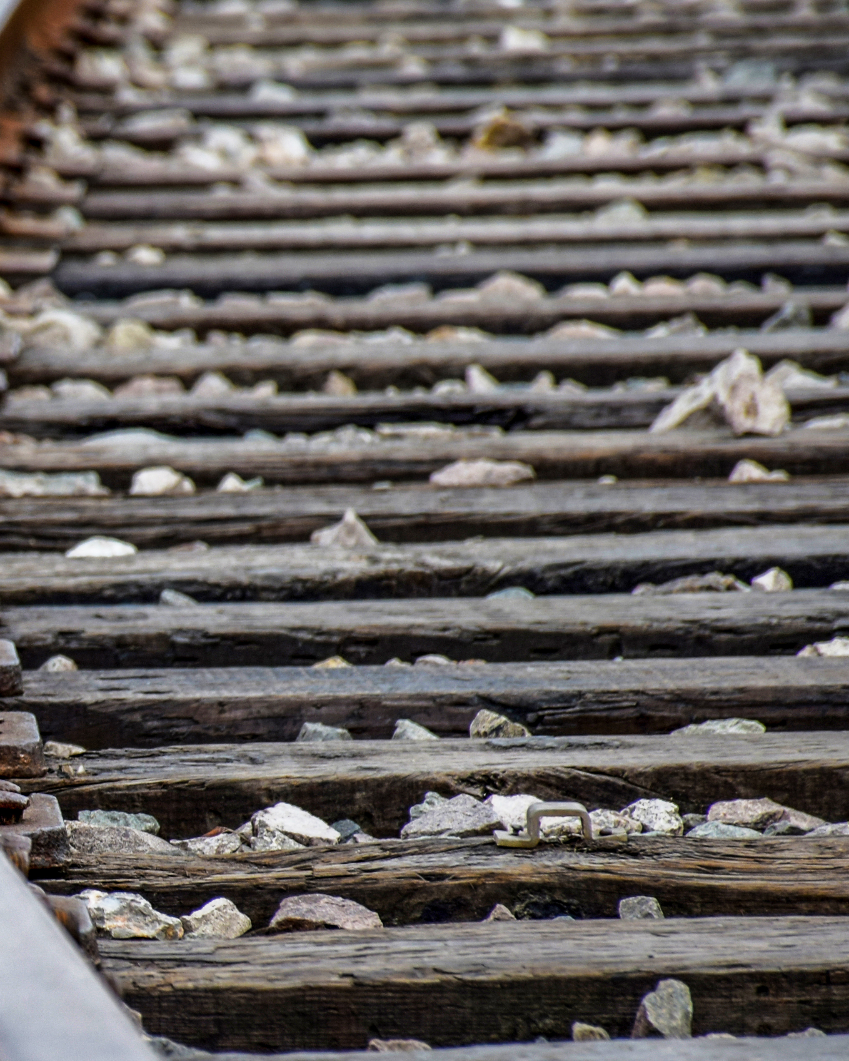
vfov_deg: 4.5
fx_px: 13539
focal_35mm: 431
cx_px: -300
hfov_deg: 3.6
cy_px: 583
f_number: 5.6
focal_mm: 130
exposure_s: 1/30
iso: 100
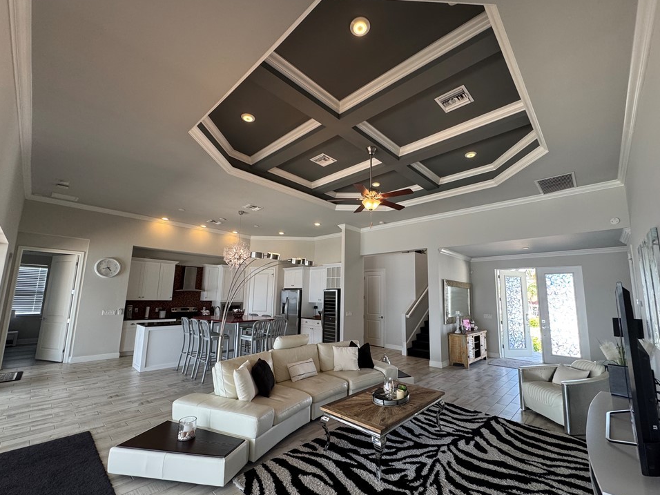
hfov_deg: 98.1
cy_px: 255
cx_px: 340
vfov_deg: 81.7
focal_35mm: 15
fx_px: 286
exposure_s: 1/120
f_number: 2.2
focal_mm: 2.22
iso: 200
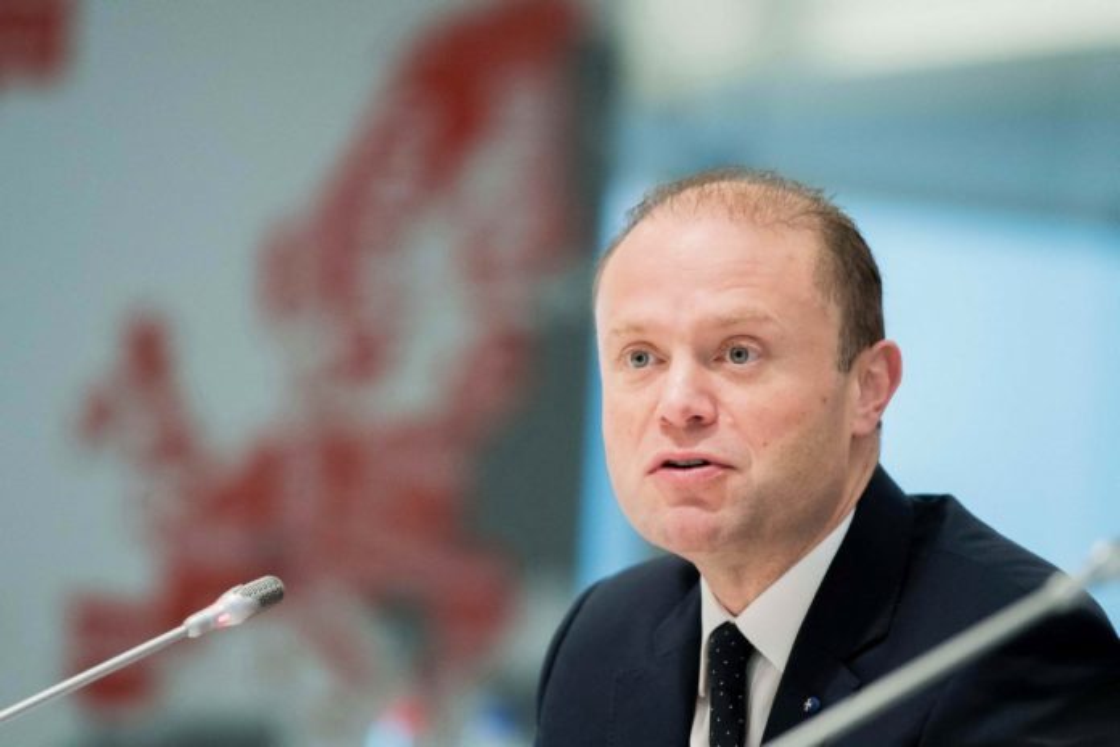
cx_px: 560
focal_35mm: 200
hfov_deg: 10.3
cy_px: 374
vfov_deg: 6.9
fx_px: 6222
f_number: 2.8
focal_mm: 200
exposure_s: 1/320
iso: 3200
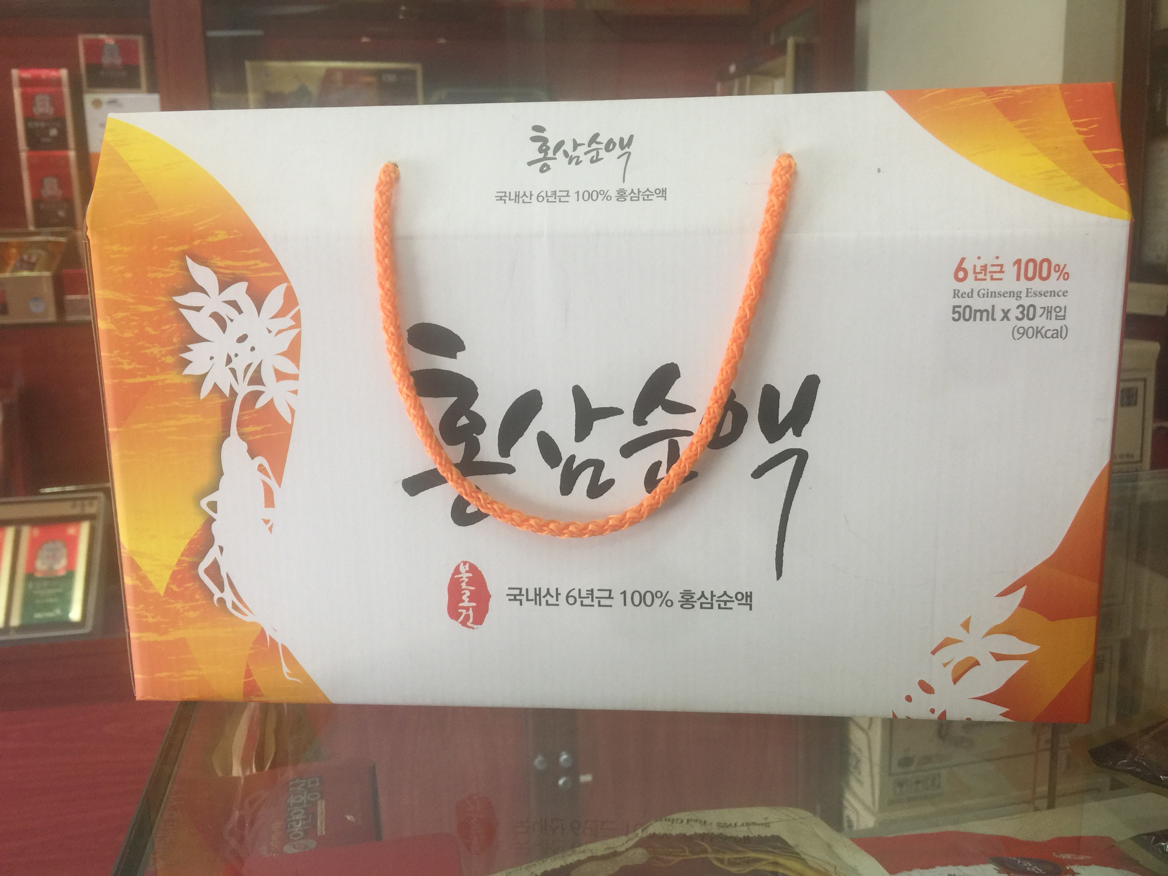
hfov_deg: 61.7
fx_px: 979
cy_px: 438
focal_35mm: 29
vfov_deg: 48.2
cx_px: 584
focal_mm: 4.15
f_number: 2.2
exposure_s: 1/33
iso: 32
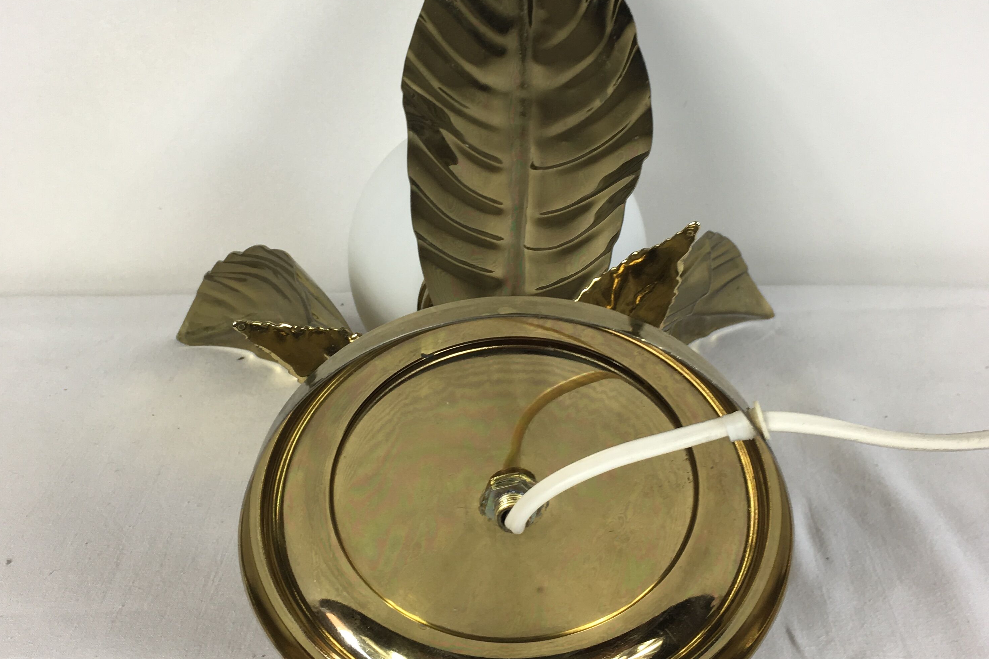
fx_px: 1126
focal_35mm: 41
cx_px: 495
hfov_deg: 47.4
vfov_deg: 32.5
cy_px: 267
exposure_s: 1/50
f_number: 2.2
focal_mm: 4.15
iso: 25
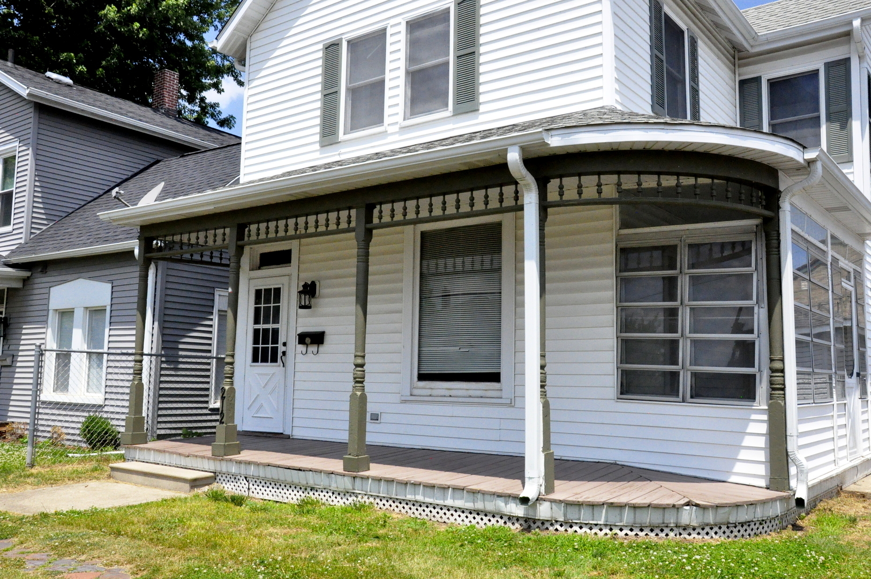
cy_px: 290
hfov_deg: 57.3
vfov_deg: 39.9
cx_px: 436
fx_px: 797
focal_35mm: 33
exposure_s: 1/2500
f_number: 14
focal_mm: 22
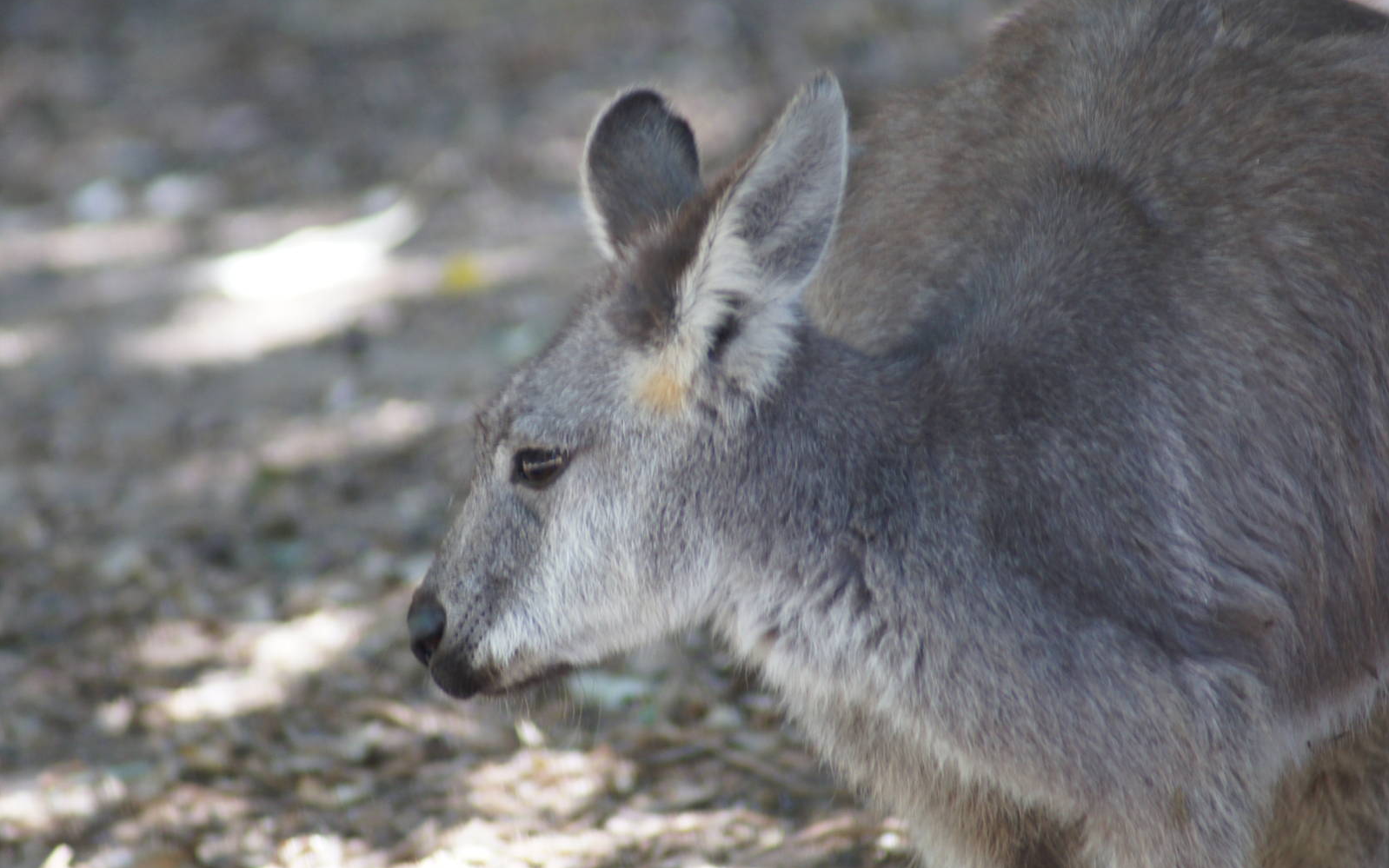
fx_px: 17377
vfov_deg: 2.9
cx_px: 694
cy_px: 424
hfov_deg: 4.6
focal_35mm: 459
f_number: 5.6
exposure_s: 1/60
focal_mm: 300
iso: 400
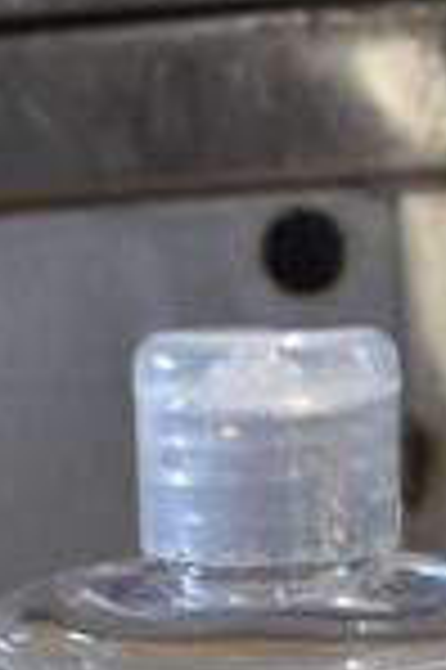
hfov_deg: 15.7
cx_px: 266
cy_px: 942
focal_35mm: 87
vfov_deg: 20.7
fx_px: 1620
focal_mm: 18
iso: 640
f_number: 5.6
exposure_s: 1/60
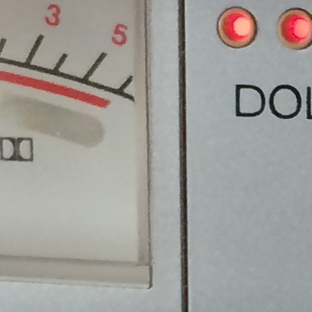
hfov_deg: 7.0
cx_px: 591
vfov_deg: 7.2
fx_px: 2468
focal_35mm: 242
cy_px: 420
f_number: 2.2
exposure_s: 1/33
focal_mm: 4.15
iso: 64
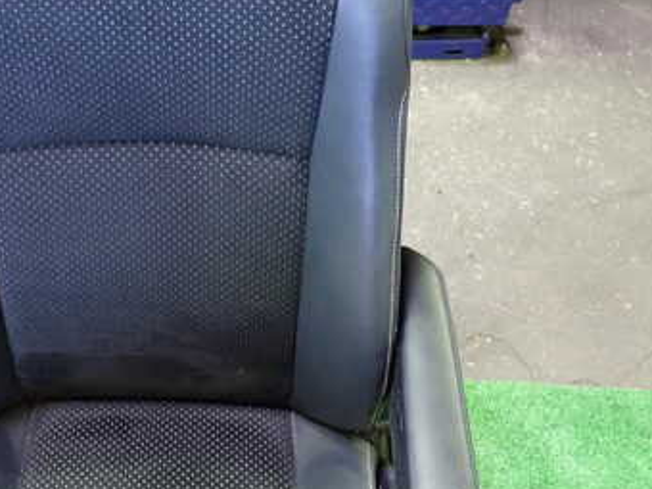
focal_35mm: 53
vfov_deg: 27.4
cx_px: 136
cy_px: 180
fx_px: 998
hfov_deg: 35.1
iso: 800
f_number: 2.3
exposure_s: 1/25
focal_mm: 5.4
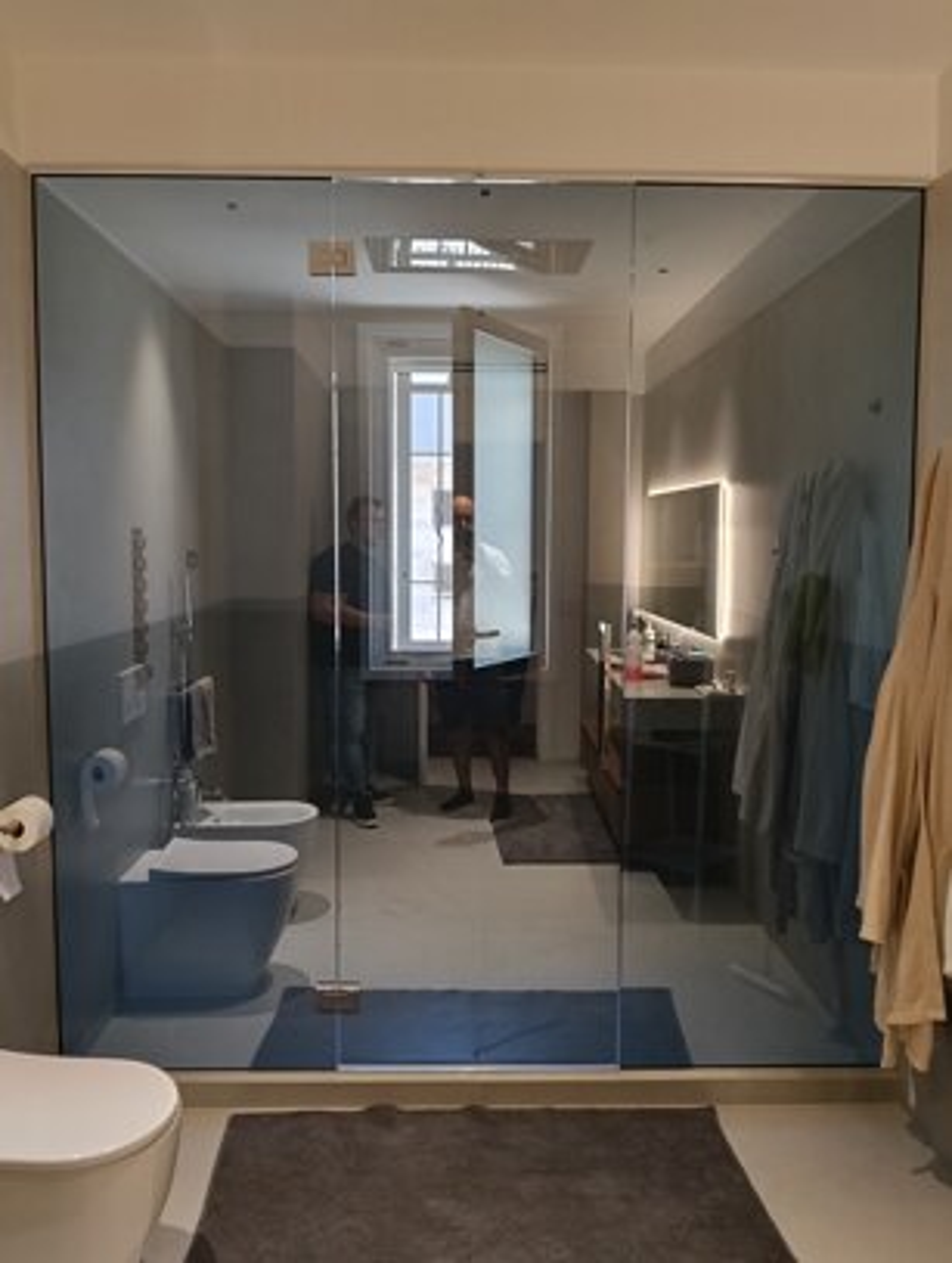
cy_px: 632
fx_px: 986
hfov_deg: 51.5
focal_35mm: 27
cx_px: 476
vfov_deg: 65.2
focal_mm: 3.98
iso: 500
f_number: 1.8
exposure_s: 1/33.3
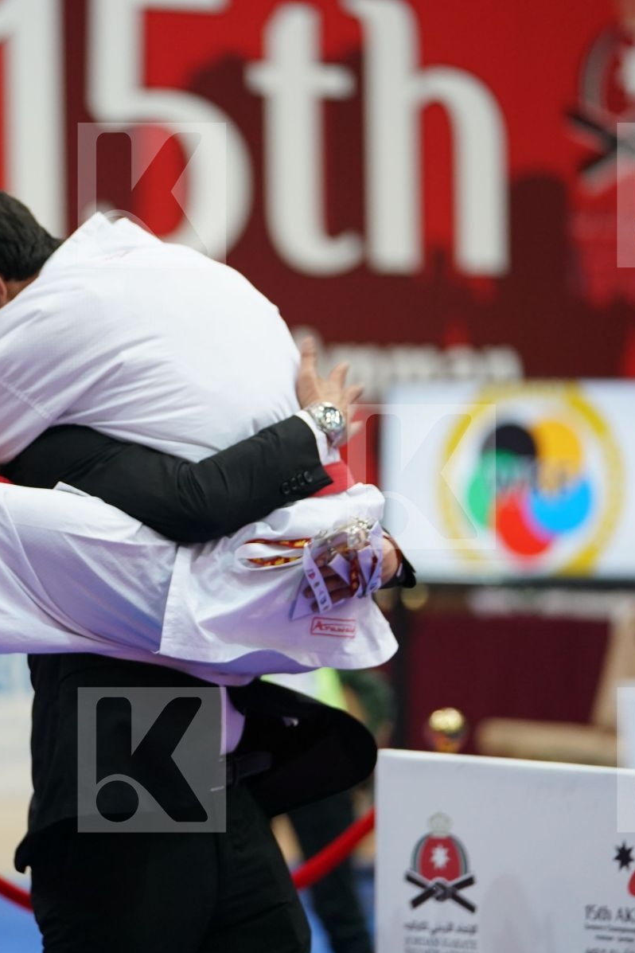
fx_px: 6323
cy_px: 477
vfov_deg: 8.6
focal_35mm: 239
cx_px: 152
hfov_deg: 5.7
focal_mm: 159
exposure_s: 1/500
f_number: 2.8
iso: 2000
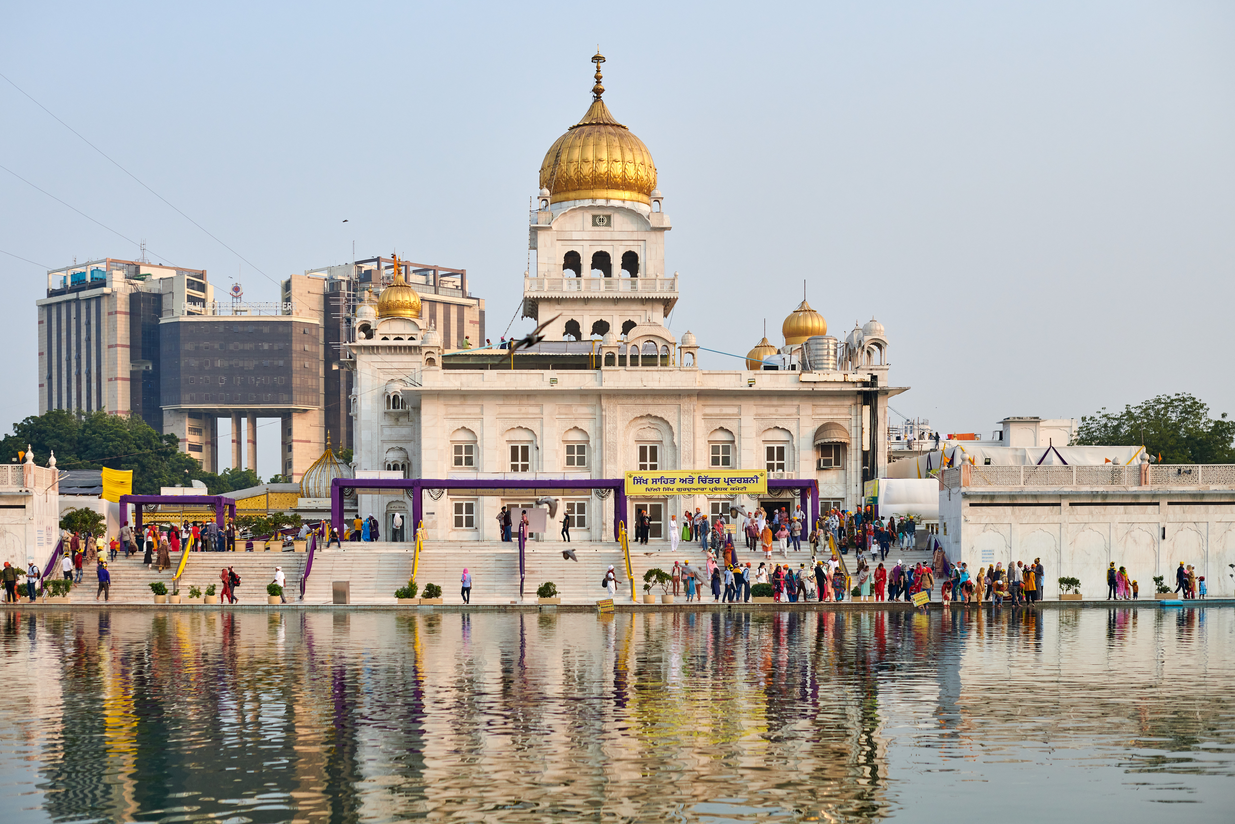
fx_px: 1784
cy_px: 404
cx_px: 594
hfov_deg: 38.2
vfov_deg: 26.0
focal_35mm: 52
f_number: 3.2
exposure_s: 1/4000
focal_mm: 50
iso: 250
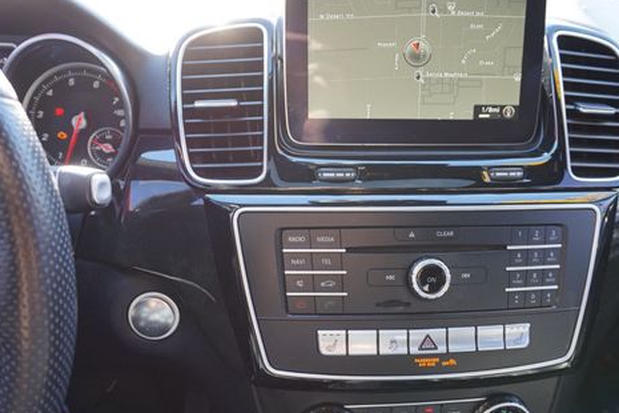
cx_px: 353
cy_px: 236
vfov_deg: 39.9
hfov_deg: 57.0
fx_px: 567
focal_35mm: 33
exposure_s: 1/60
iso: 250
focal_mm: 16
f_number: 4
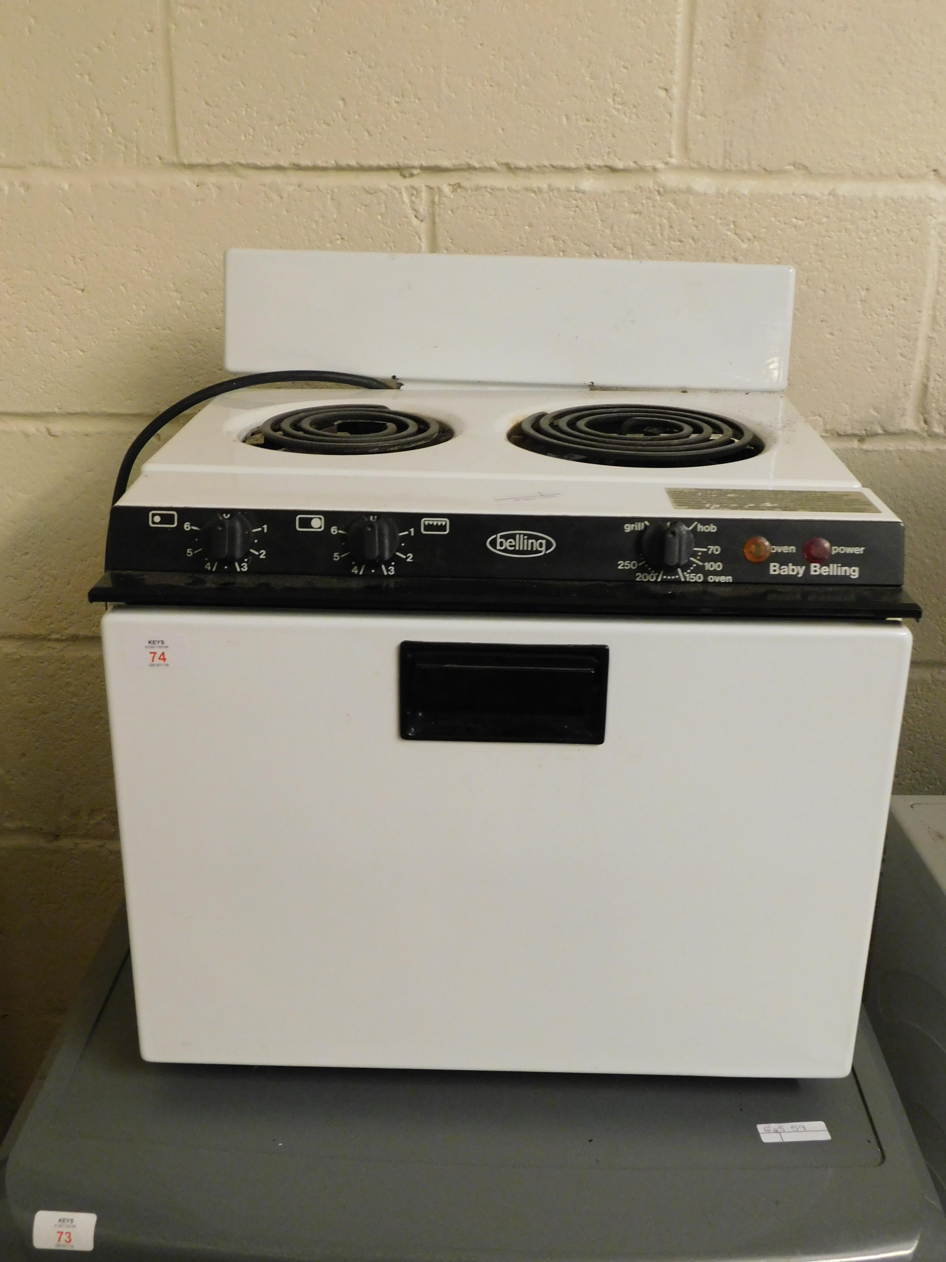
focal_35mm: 36
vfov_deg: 51.4
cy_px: 631
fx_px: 1312
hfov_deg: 39.7
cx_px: 473
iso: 400
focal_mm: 6.3
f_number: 3.5
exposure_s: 1/10
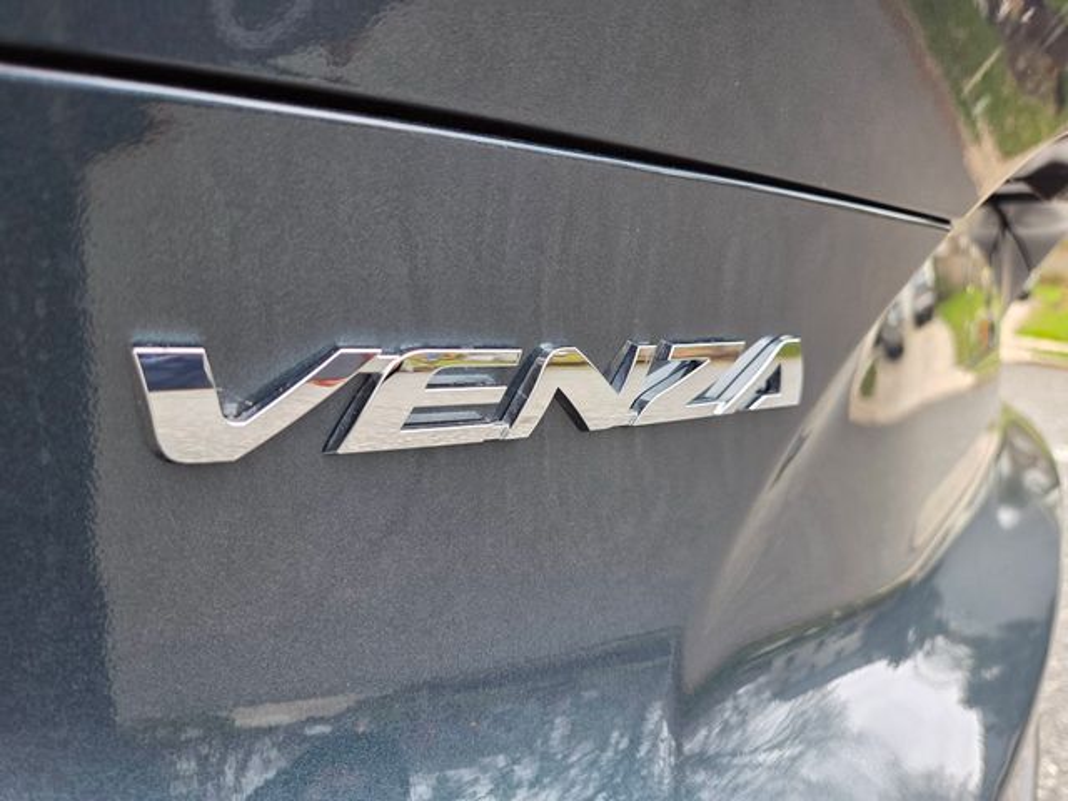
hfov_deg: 73.9
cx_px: 534
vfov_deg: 58.9
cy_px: 400
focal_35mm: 23
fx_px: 710
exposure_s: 1/180
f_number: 1.8
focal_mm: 5.4
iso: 200
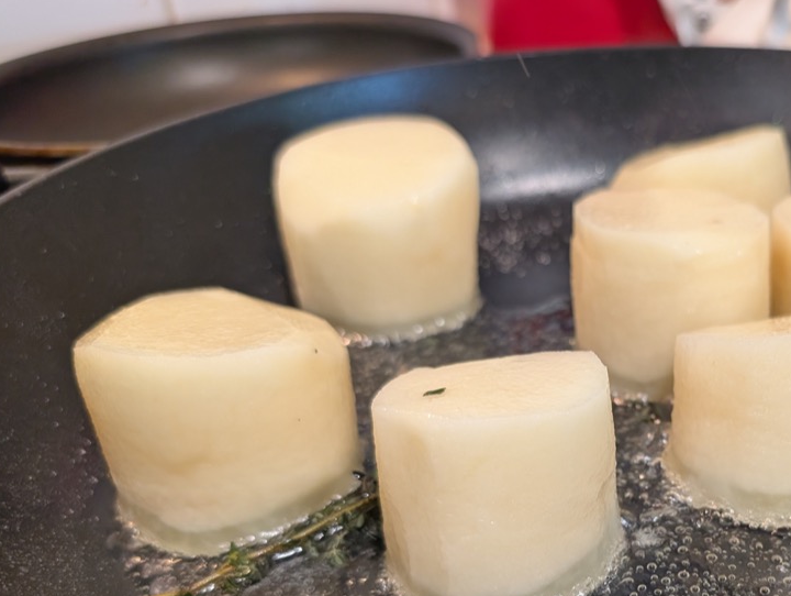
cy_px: 472
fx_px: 915
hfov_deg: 44.2
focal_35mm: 40
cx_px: 648
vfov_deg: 35.0
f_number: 1.68
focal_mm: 6.9
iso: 732
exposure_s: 1/120
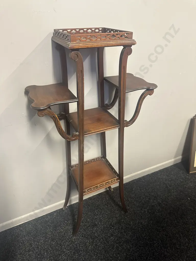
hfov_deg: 56.8
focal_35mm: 24
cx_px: 98
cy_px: 130
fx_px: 181
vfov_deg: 71.6
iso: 500
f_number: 1.78
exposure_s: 1/50
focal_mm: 6.86
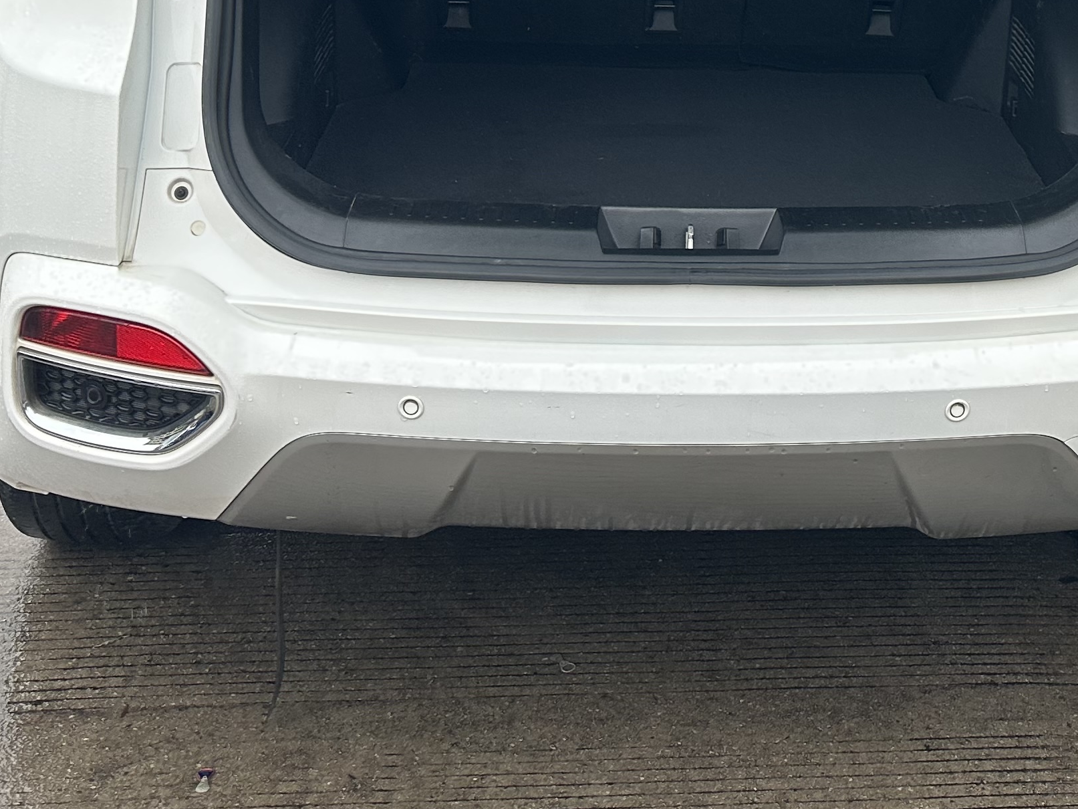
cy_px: -195
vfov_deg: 22.3
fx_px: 1869
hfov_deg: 31.8
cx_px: 768
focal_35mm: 60
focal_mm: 6.86
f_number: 1.78
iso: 125
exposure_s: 1/121
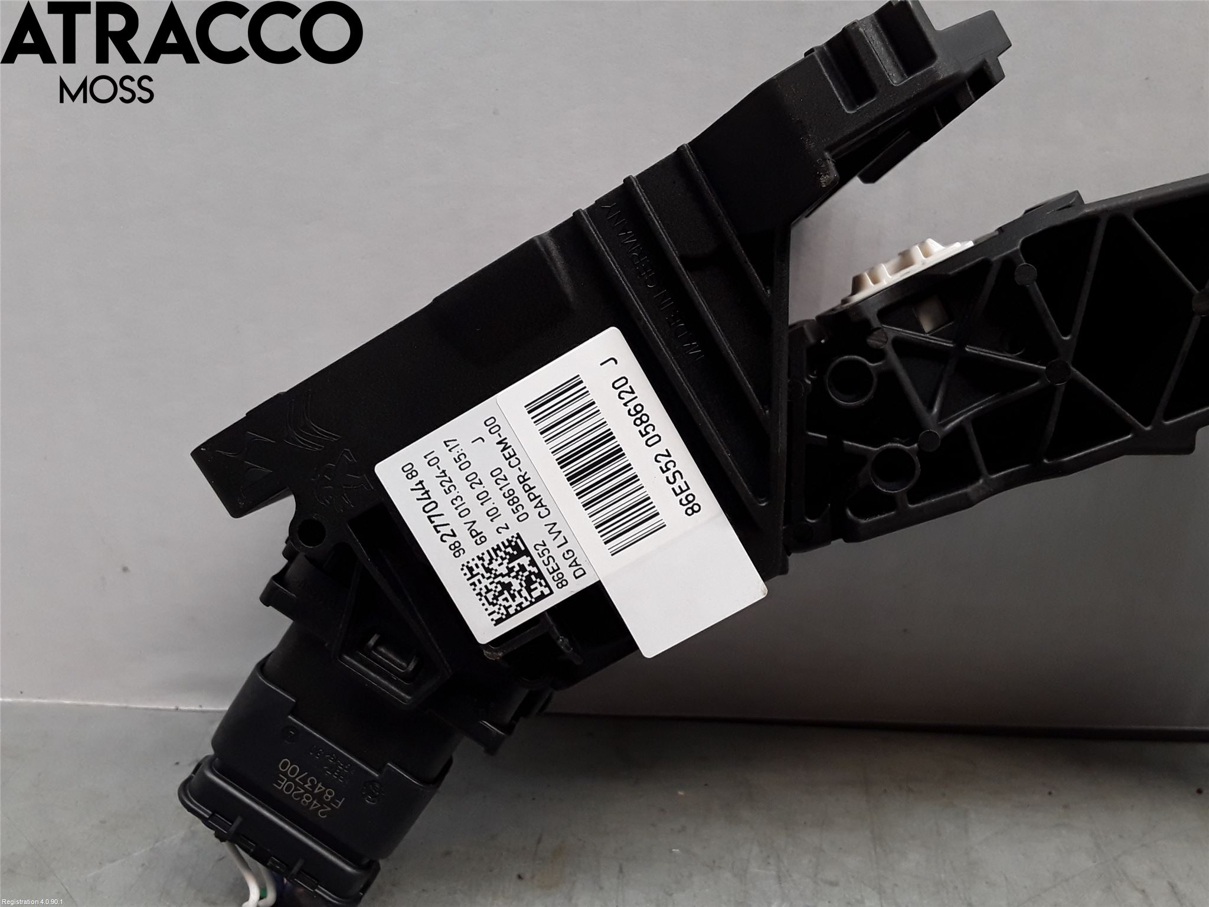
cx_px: 604
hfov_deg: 63.4
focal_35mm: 28
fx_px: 978
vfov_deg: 49.7
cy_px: 454
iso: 64
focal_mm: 2.91
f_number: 1.9
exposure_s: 1/100
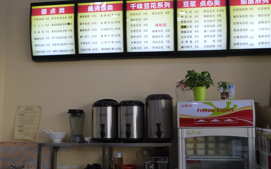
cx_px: 145
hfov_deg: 54.0
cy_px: 90
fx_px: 266
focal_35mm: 36
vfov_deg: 35.3
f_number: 3.6
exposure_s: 1/60
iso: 200
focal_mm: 15
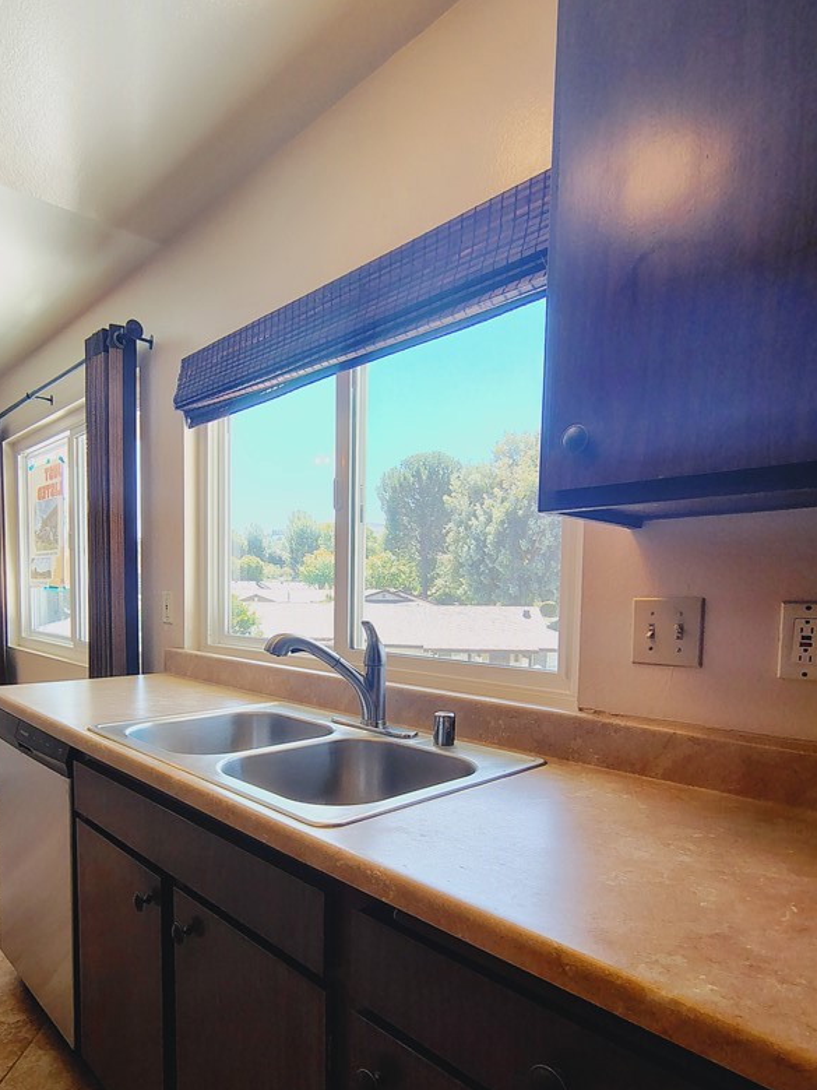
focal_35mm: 21
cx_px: 327
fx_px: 661
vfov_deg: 78.2
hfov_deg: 62.9
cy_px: 646
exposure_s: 1/120
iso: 242
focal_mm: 2.13
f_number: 2.2
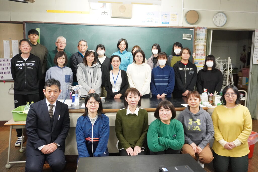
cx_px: 129
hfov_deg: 59.5
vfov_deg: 41.7
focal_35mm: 32
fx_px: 226
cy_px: 86
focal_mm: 21
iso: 4000
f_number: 4.5
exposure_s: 1/50
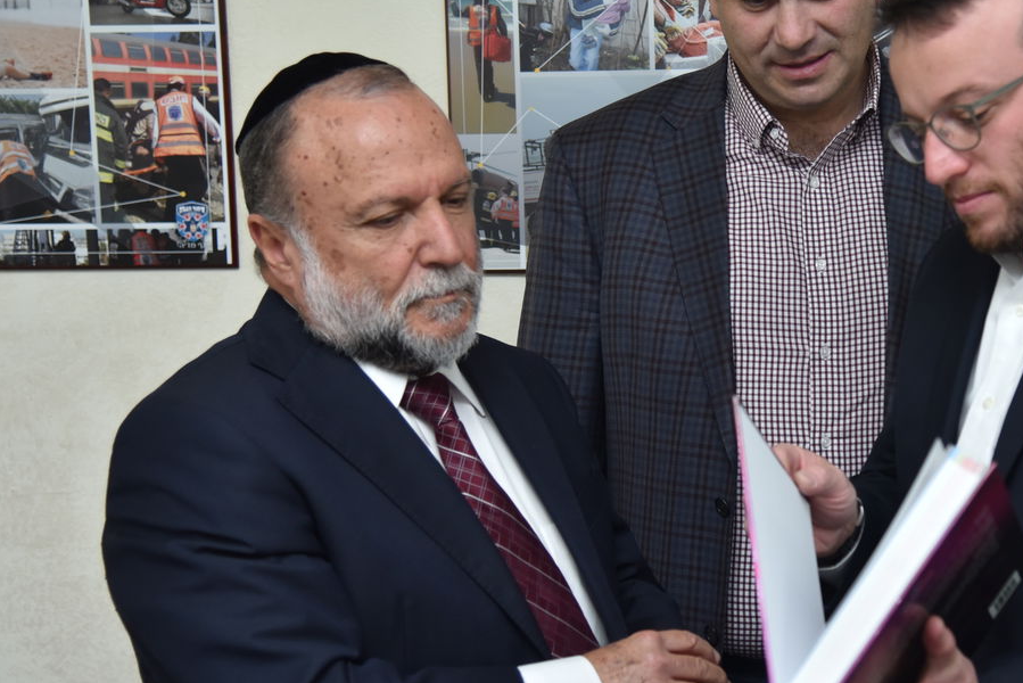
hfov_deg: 24.7
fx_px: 2302
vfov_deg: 16.9
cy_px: 334
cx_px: 776
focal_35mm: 81
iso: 500
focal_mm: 52
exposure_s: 1/200
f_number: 4
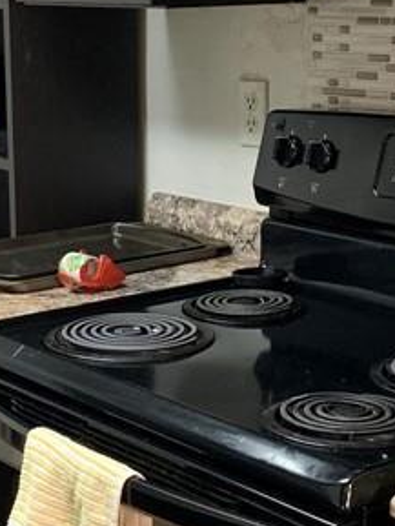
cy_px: 271
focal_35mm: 92
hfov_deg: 16.1
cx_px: 155
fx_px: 1399
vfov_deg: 21.3
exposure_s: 1/60
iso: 250
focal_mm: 4.25
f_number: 1.8
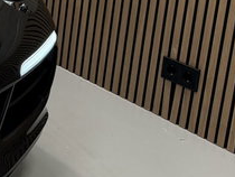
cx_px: -209
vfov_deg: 12.4
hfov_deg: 14.4
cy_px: -34
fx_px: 795
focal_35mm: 117
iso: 200
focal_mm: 6.76
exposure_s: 1/50
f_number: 1.78
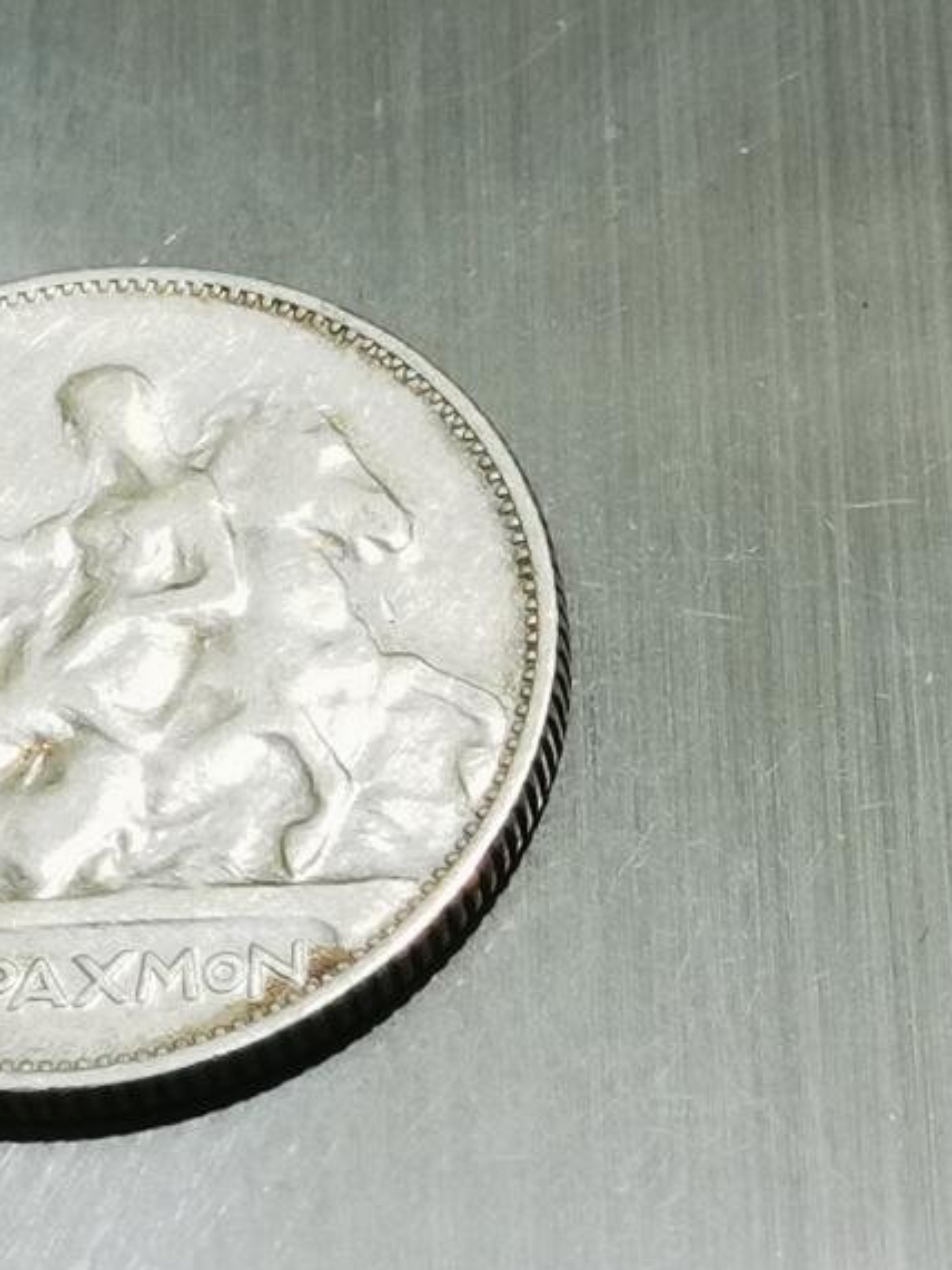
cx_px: 93
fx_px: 6823
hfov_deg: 8.0
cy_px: 770
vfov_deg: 10.6
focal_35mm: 186
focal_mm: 6.67
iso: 100
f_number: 1.9
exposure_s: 1/100
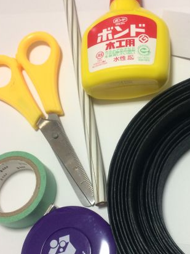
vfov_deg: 40.7
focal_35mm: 46
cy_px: 170
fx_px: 337
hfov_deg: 31.2
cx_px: 132
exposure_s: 1/30
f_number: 2.2
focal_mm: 4.15
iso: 100
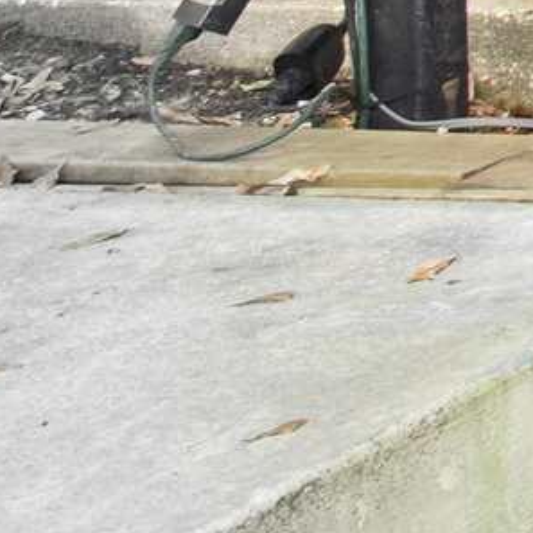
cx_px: 2676
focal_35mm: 158
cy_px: -869
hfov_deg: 6.3
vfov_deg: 9.5
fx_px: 2752
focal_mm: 18
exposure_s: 1/1.67
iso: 200
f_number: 11
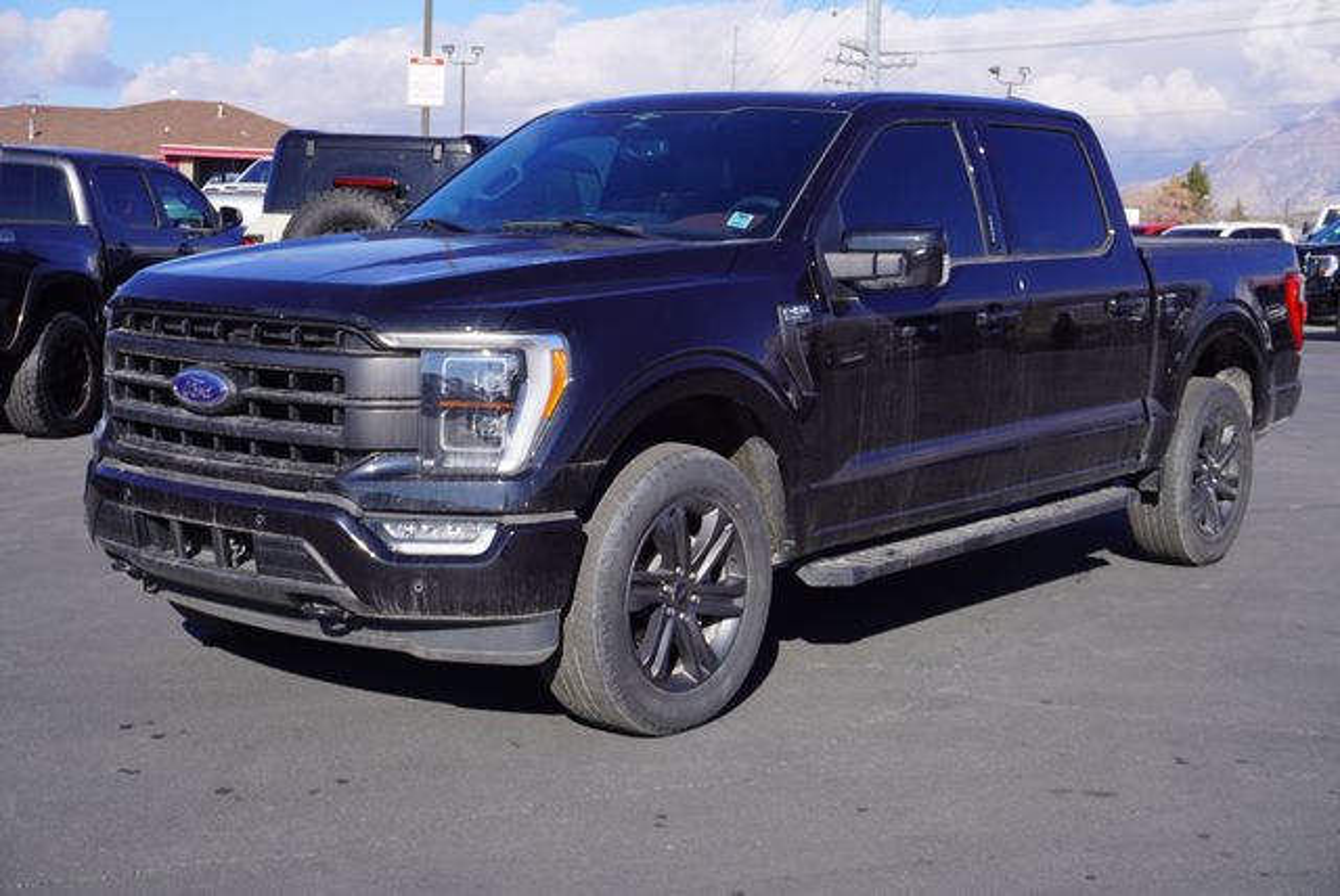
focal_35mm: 48
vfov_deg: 28.1
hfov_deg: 41.1
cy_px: 448
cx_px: 670
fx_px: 1788
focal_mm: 32
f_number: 9
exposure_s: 1/200
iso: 100
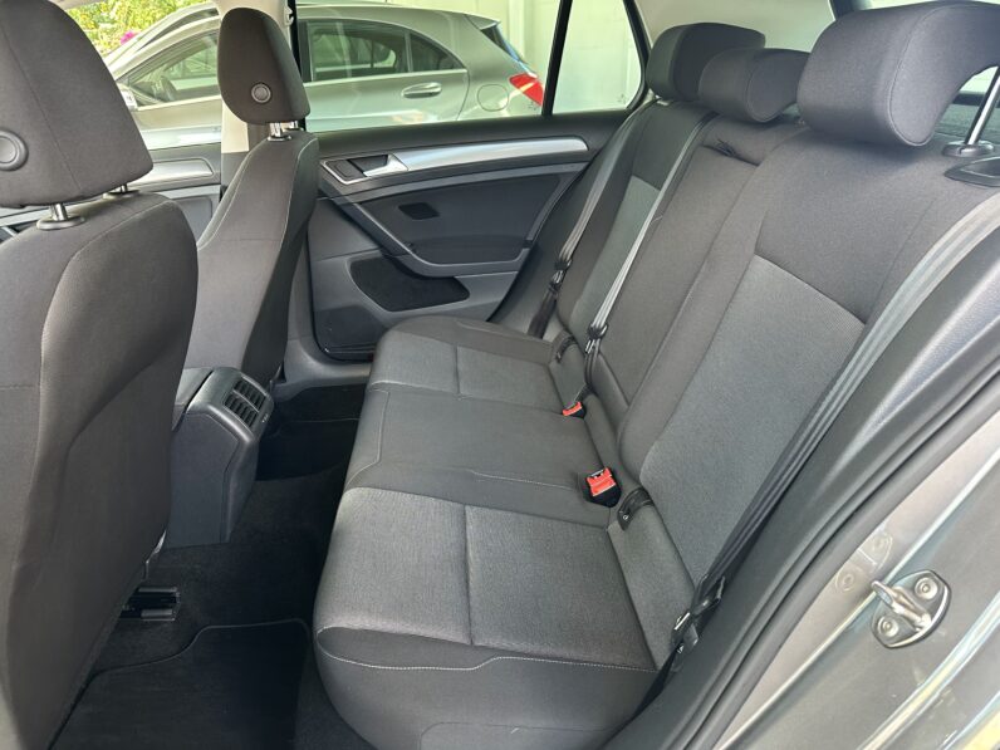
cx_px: 500
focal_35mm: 24
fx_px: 693
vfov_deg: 56.8
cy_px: 375
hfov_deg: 71.6
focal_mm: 6.86
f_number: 1.78
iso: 250
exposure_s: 1/70
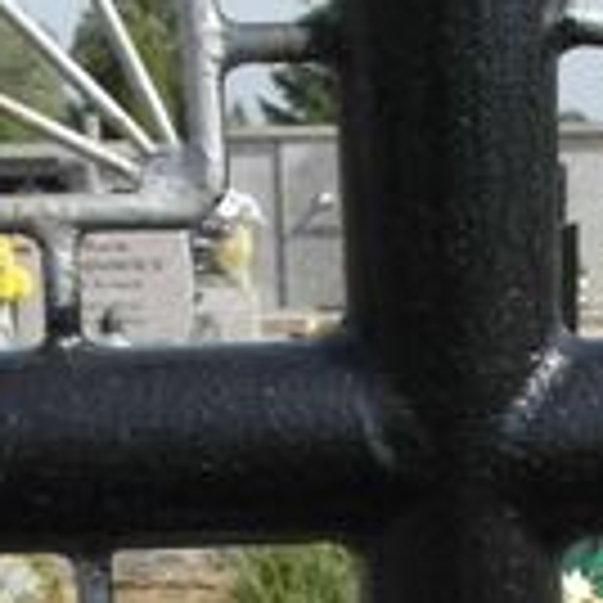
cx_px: 454
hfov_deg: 17.1
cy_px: 842
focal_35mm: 101
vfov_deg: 16.1
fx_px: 1991
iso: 80
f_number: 4.4
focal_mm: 5.2
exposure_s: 1/500
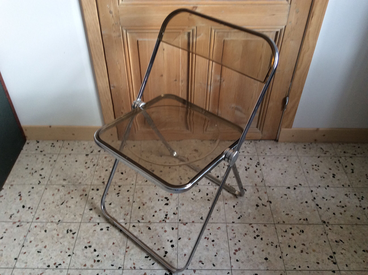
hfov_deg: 56.9
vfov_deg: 44.1
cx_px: 184
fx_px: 340
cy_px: 138
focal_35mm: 32
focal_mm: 3.3
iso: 64
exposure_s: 1/25
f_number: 2.4
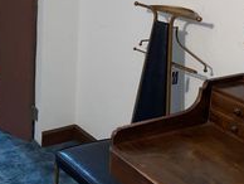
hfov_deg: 27.1
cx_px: -6
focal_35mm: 67
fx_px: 473
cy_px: 16
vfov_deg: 21.5
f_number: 1.8
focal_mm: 4.25
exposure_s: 1/17
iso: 50
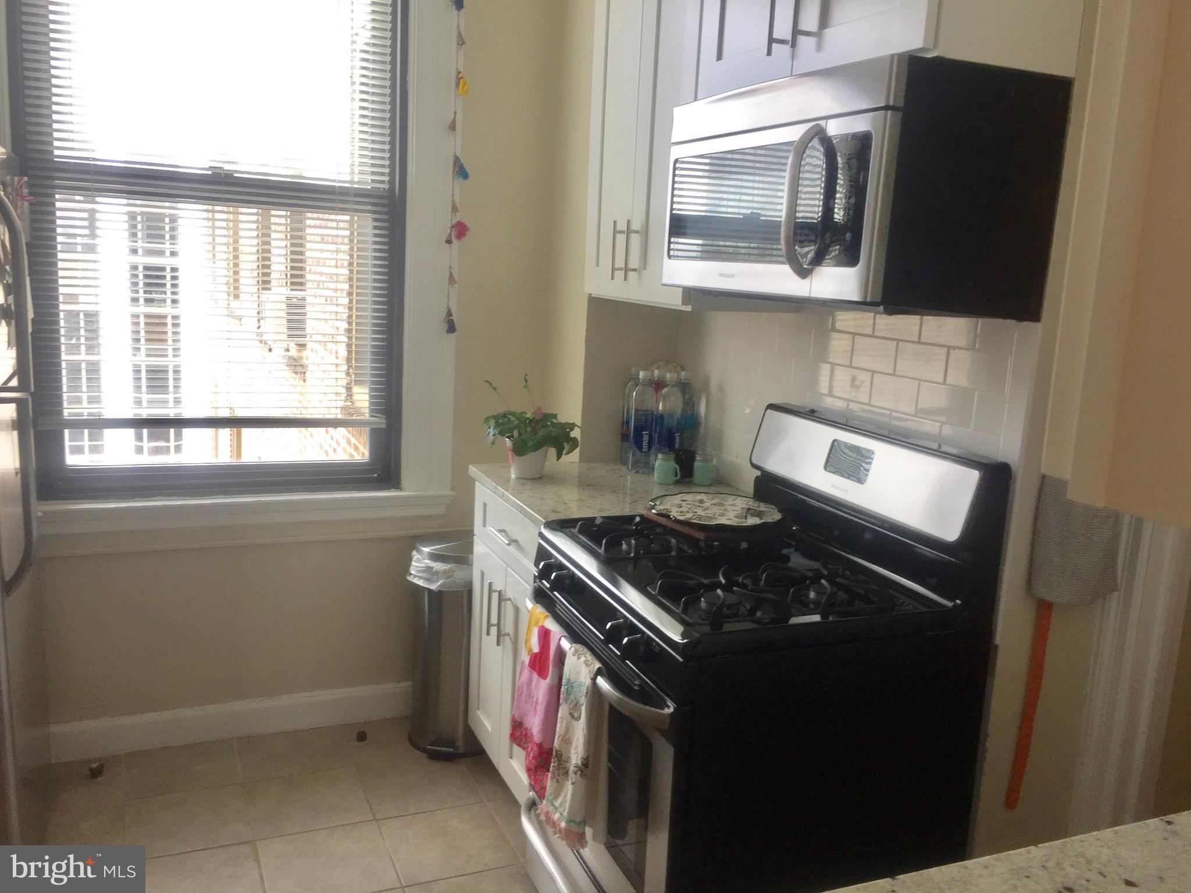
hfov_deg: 61.7
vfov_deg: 48.2
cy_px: 446
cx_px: 596
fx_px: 998
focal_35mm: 29
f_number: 2.2
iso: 32
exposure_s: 1/40
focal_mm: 4.15
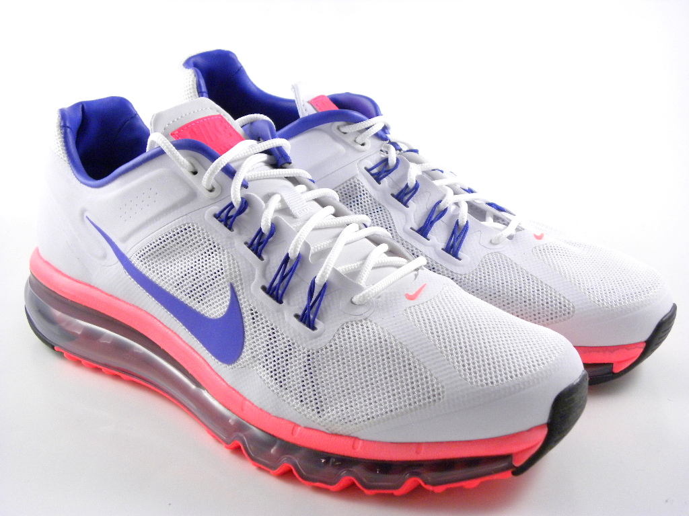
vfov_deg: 28.0
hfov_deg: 36.8
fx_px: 1035
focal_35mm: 52
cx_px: 344
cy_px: 258
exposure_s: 1/57.1
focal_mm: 9.2
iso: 256
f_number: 3.5
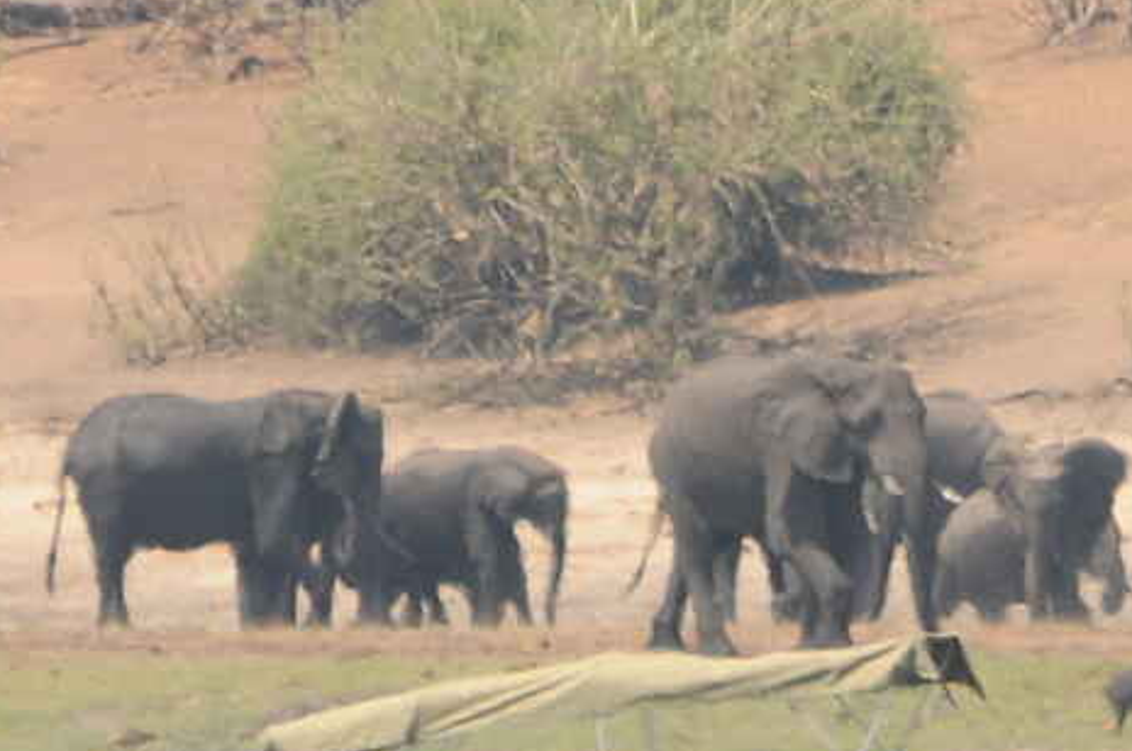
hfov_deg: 0.7
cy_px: 118
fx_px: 87764
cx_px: 947
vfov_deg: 0.5
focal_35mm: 2795
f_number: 9
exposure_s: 1/320
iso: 200
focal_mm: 450
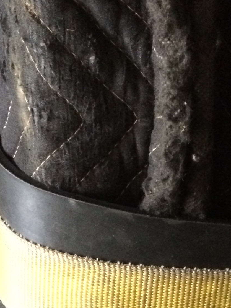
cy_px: 369
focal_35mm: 88
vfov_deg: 20.8
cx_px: 120
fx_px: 783
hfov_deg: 16.8
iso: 500
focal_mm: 4.12
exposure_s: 1/15
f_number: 2.2
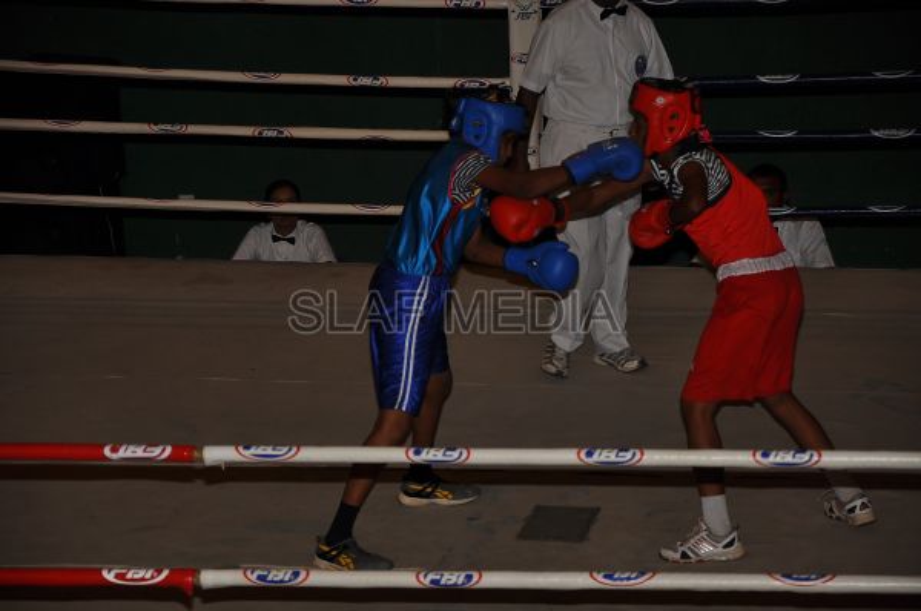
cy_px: 306
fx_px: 4023
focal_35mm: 158
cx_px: 460
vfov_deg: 8.7
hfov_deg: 13.1
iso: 200
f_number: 5.6
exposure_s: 1/90
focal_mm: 105
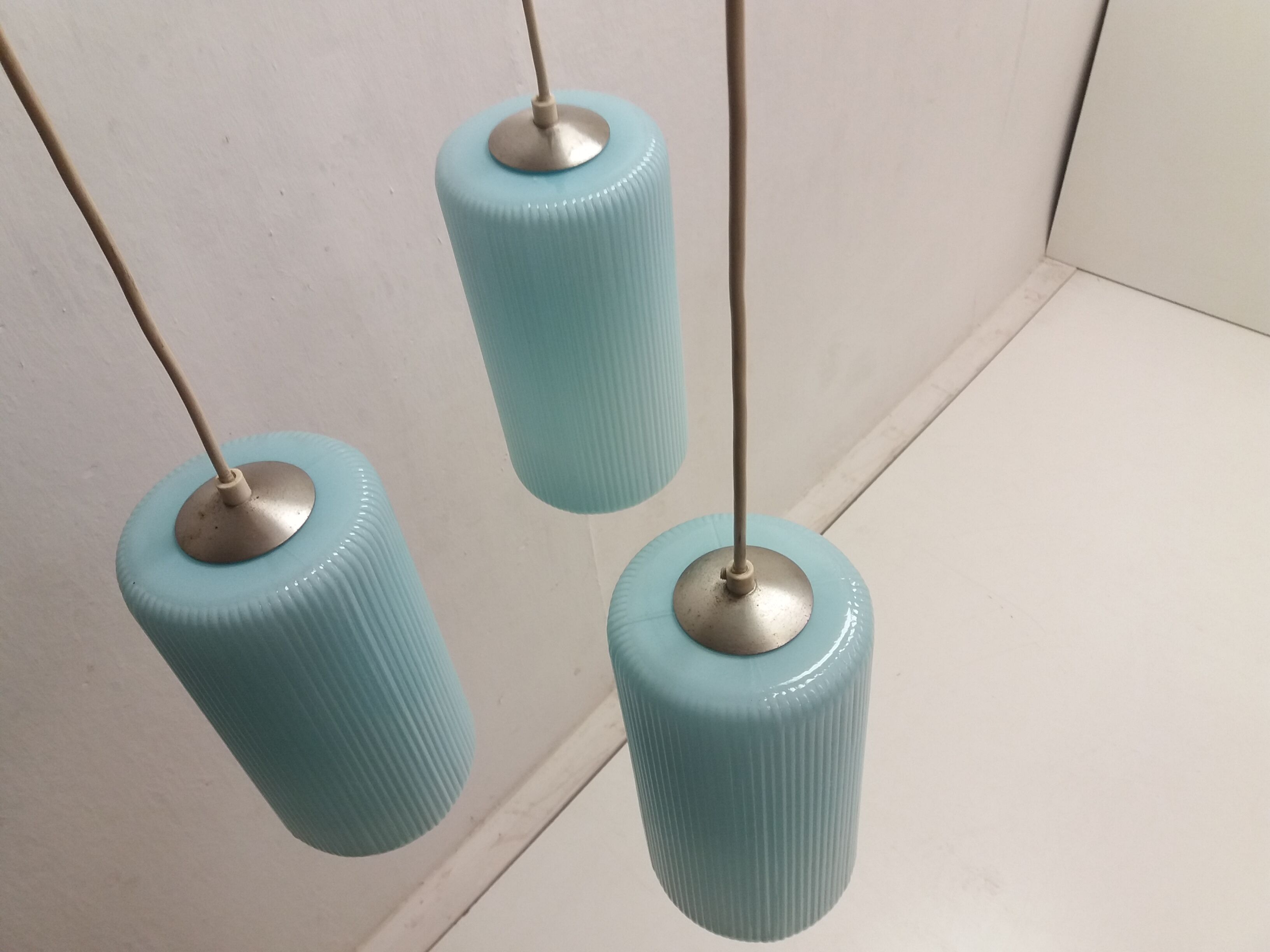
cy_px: 476
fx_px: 1027
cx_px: 635
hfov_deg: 63.4
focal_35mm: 28
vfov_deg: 49.7
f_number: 1.9
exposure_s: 1/33
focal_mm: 3.7
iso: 100
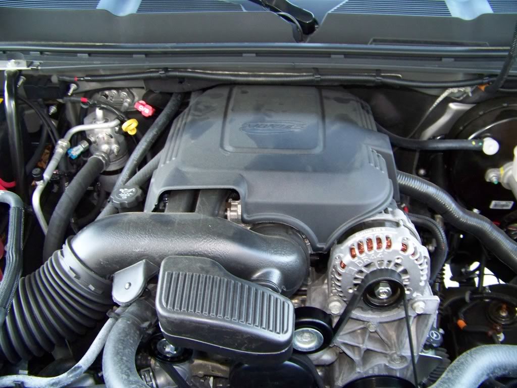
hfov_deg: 51.4
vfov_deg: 39.7
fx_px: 538
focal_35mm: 36
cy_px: 194
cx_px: 258
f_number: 2.8
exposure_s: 1/30
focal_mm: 5.85
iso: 200
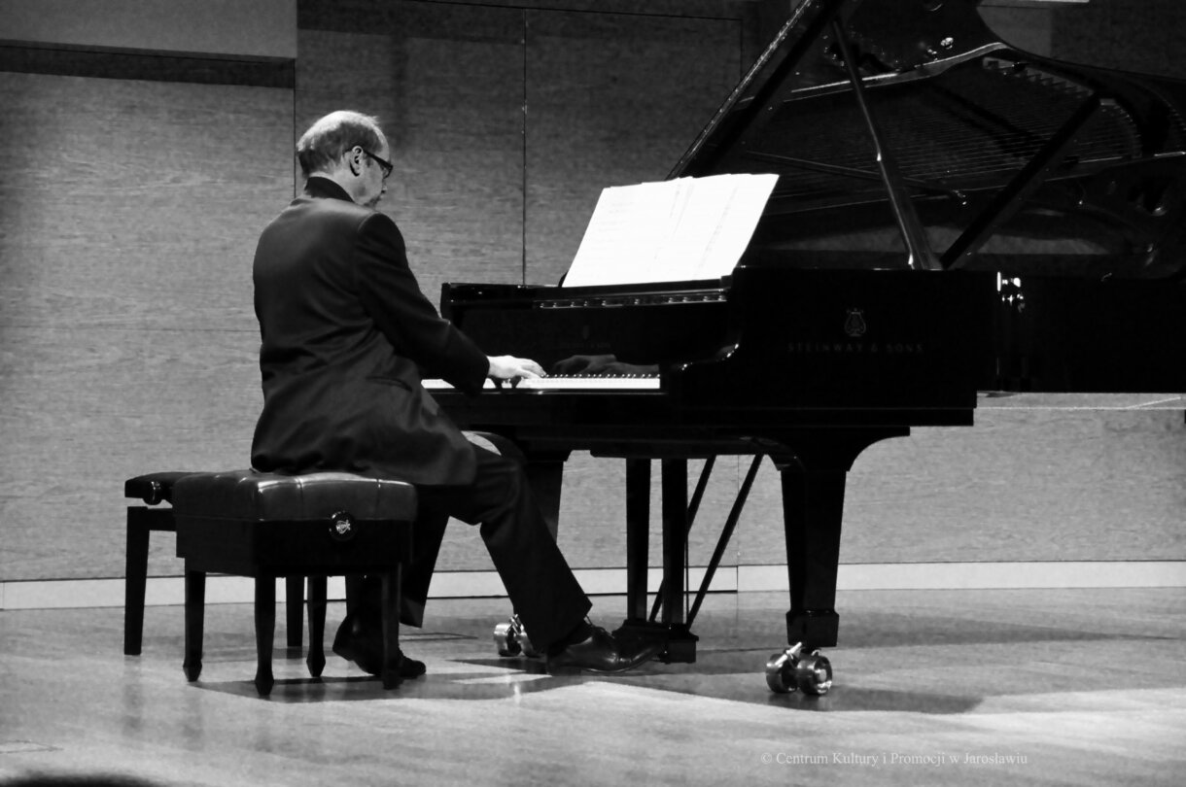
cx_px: 593
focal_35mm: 112
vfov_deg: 12.1
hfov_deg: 18.2
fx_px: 3701
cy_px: 394
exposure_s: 1/40
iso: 3200
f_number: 5
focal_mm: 75
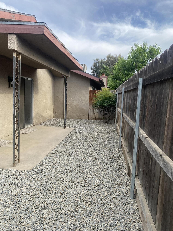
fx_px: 173
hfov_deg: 53.1
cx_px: 86
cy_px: 116
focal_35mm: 26
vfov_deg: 67.3
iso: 32
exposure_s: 1/1007
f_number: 1.8
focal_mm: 4.25
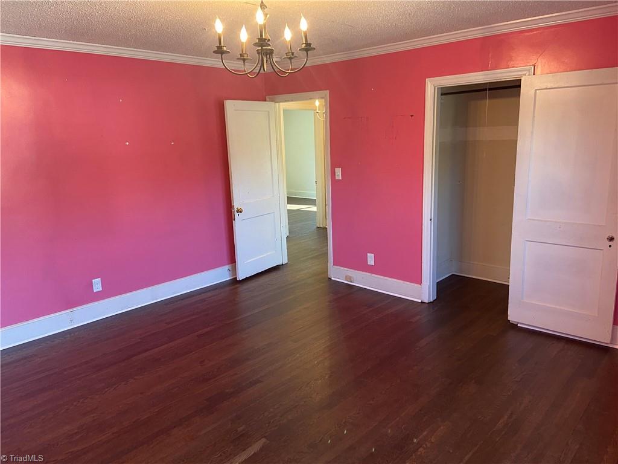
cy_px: 232
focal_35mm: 26
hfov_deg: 67.3
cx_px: 309
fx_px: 464
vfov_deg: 53.1
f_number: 1.8
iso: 125
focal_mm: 4.25
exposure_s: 1/60
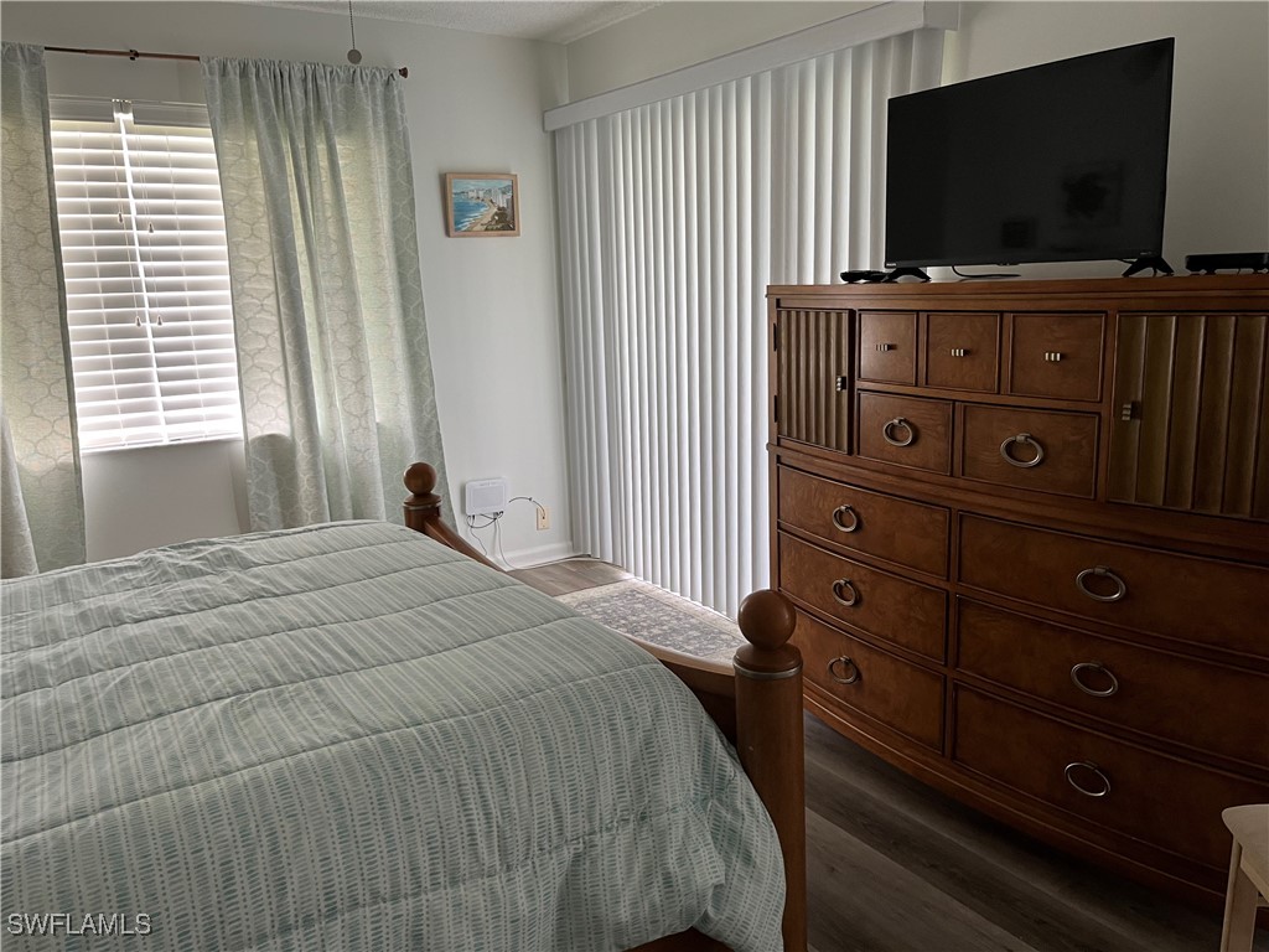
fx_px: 953
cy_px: 476
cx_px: 634
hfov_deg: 67.3
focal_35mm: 26
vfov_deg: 53.1
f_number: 1.6
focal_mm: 5.1
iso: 100
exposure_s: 1/60
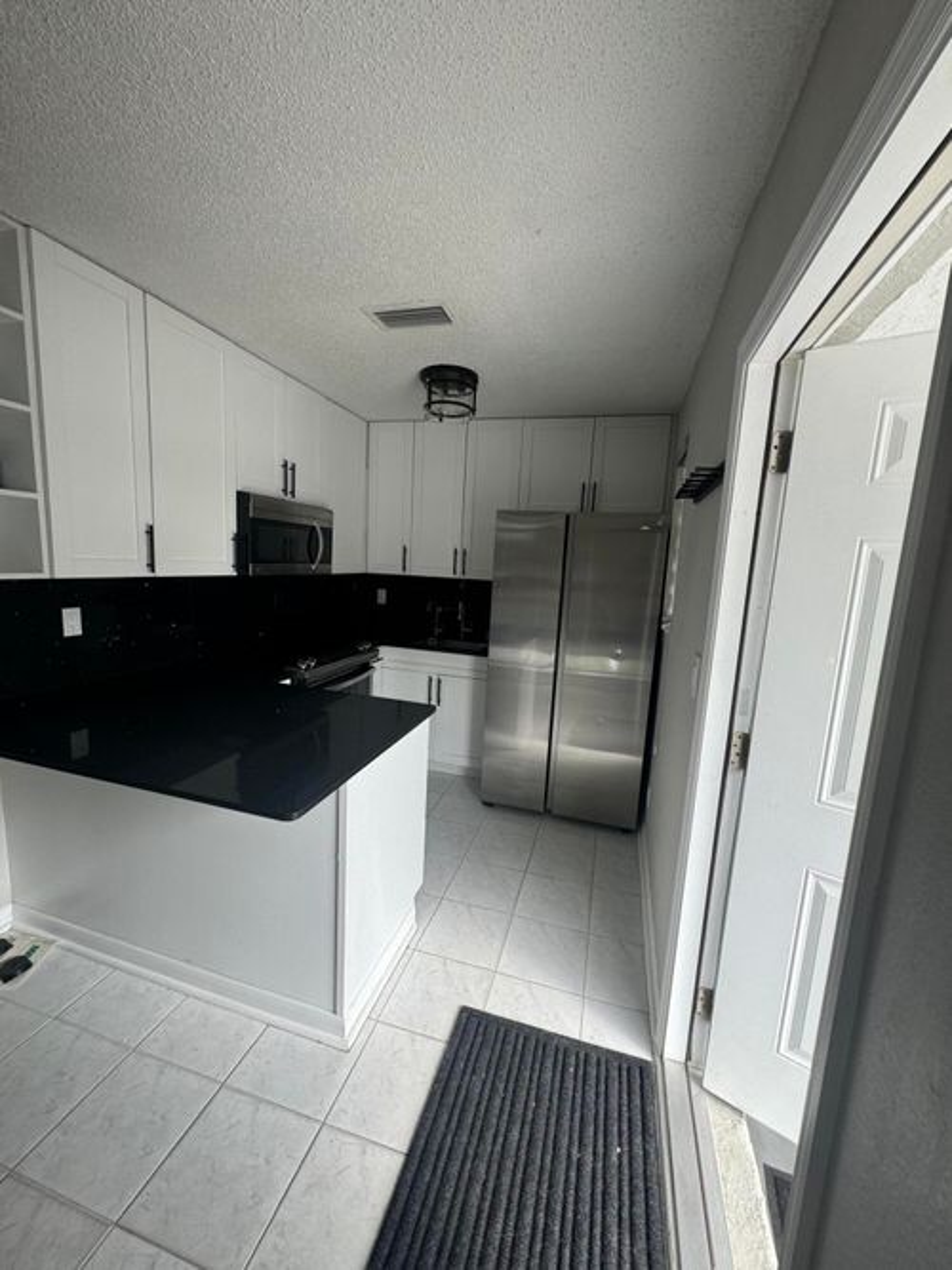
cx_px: 476
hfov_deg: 85.7
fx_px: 514
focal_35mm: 14
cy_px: 635
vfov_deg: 102.1
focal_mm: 2.22
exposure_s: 1/99
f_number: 2.2
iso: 40
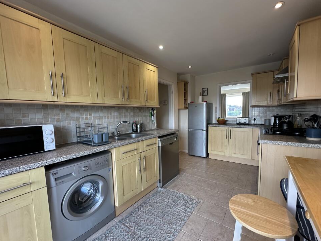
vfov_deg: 81.7
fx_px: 139
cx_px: 170
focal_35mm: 15
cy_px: 125
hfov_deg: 98.1
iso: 160
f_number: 2.2
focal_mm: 2.22
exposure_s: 1/100
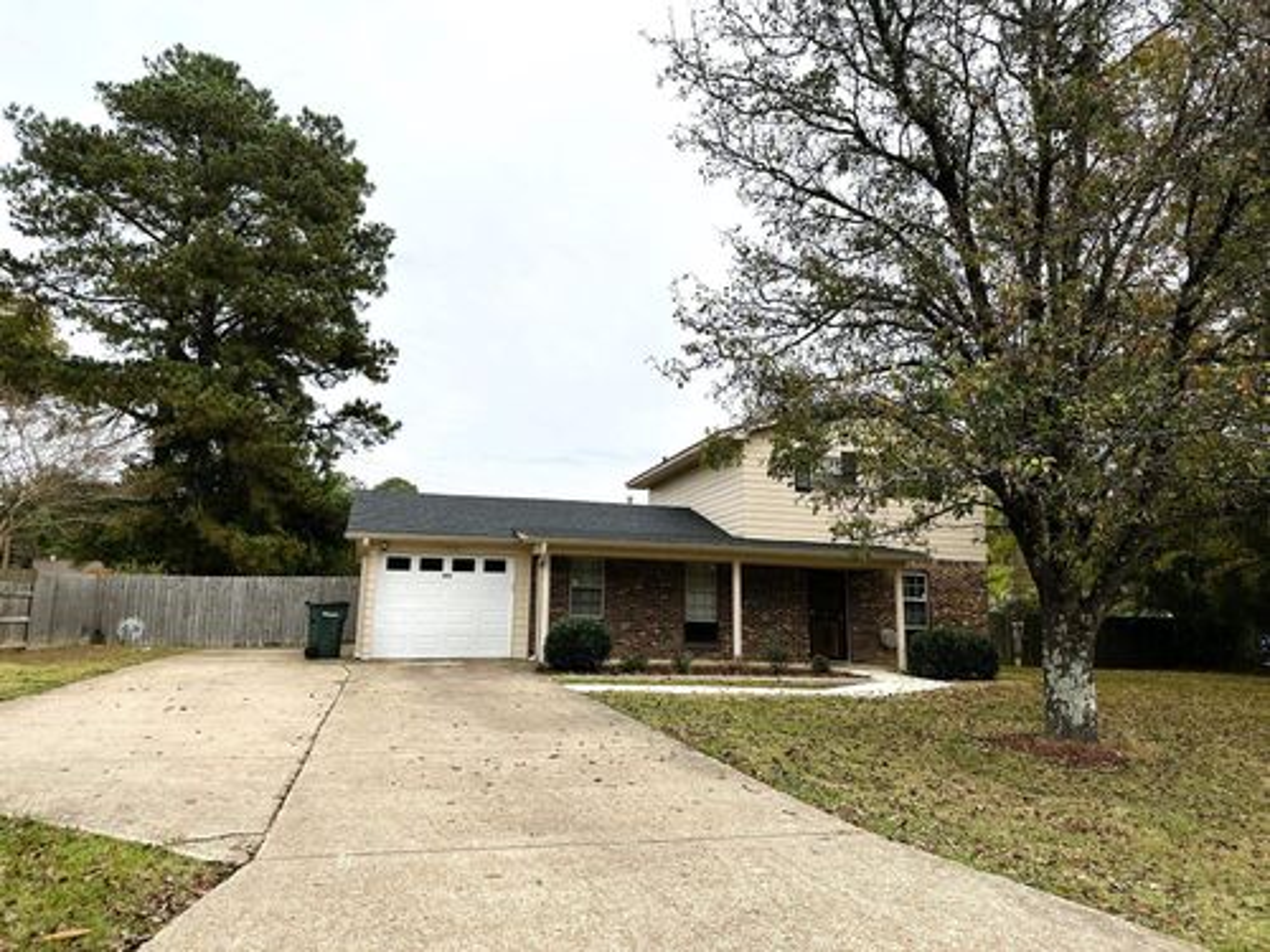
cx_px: 635
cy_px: 476
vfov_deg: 56.8
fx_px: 881
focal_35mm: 24
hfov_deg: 71.6
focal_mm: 6.86
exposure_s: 1/1779
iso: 80
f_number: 1.78
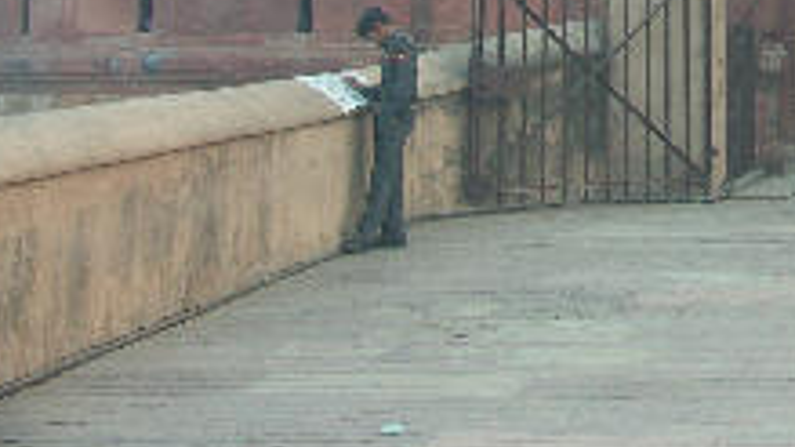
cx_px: 913
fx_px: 1791
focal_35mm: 85
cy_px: -262
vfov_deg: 13.3
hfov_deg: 23.2
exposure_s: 1/50
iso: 100
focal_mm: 8.28
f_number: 2.8
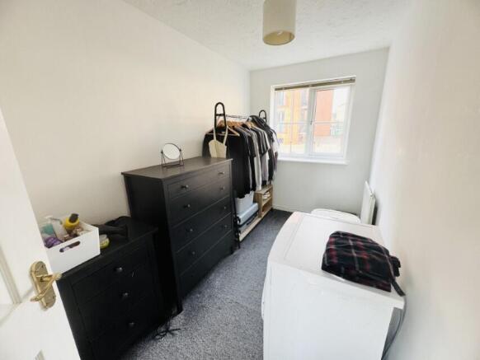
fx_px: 194
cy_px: 180
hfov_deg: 102.0
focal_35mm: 14
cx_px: 240
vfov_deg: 85.7
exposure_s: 1/99
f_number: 2.2
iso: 160
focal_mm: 2.22
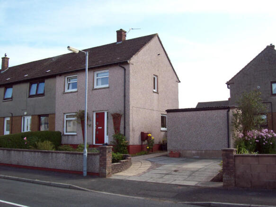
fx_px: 287
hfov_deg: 51.4
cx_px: 138
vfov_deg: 39.6
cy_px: 104
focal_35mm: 36
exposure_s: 1/271
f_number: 4.8
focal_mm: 6
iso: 80
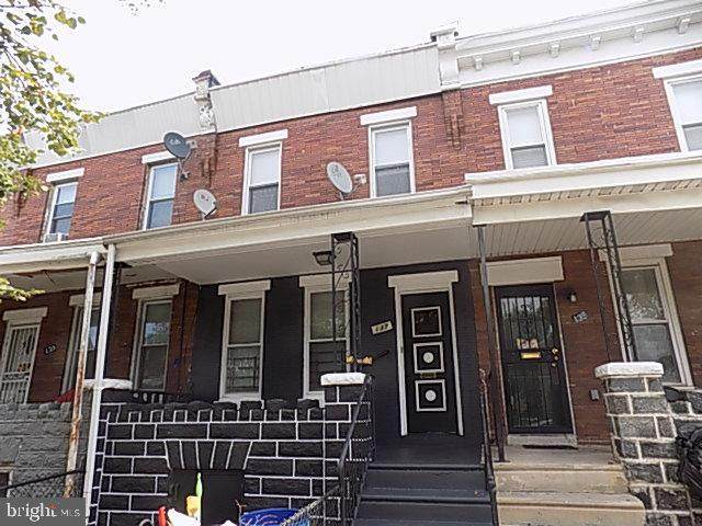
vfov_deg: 58.9
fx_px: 466
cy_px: 263
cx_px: 351
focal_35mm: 23
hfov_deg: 73.9
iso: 80
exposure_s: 1/320
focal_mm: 4
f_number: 3.1
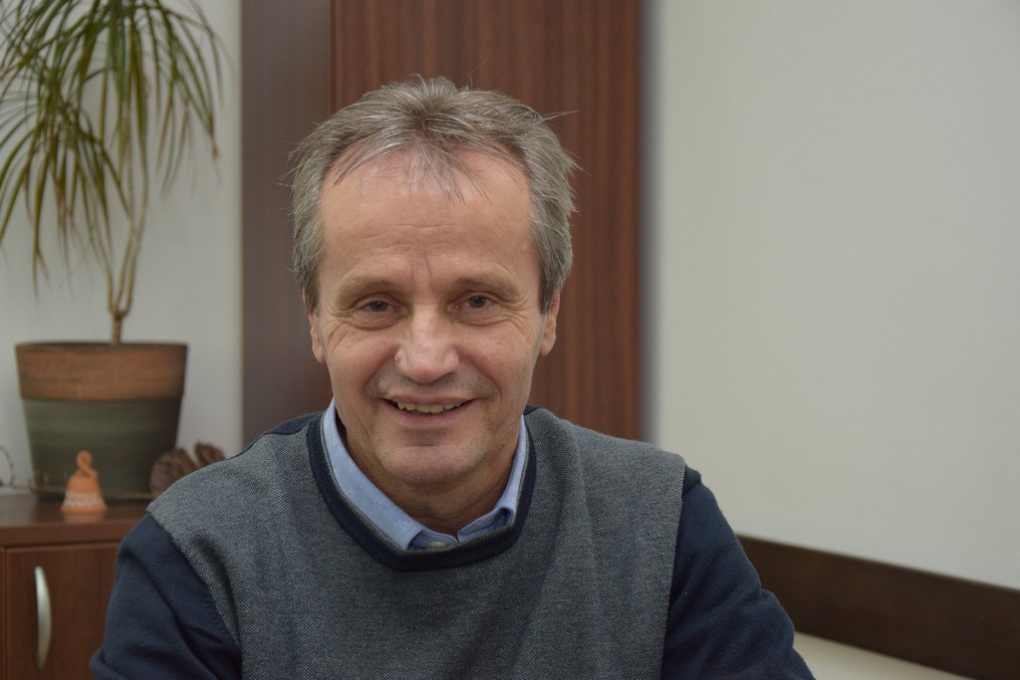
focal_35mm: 78
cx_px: 510
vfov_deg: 17.5
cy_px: 340
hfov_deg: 26.0
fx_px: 2210
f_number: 5
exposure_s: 1/100
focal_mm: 52
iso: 800
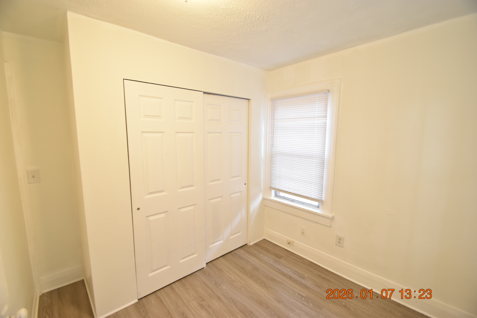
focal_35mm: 15
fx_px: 199
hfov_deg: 100.4
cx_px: 238
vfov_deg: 77.3
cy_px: 159
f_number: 3.5
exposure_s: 1/45
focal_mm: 10
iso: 800
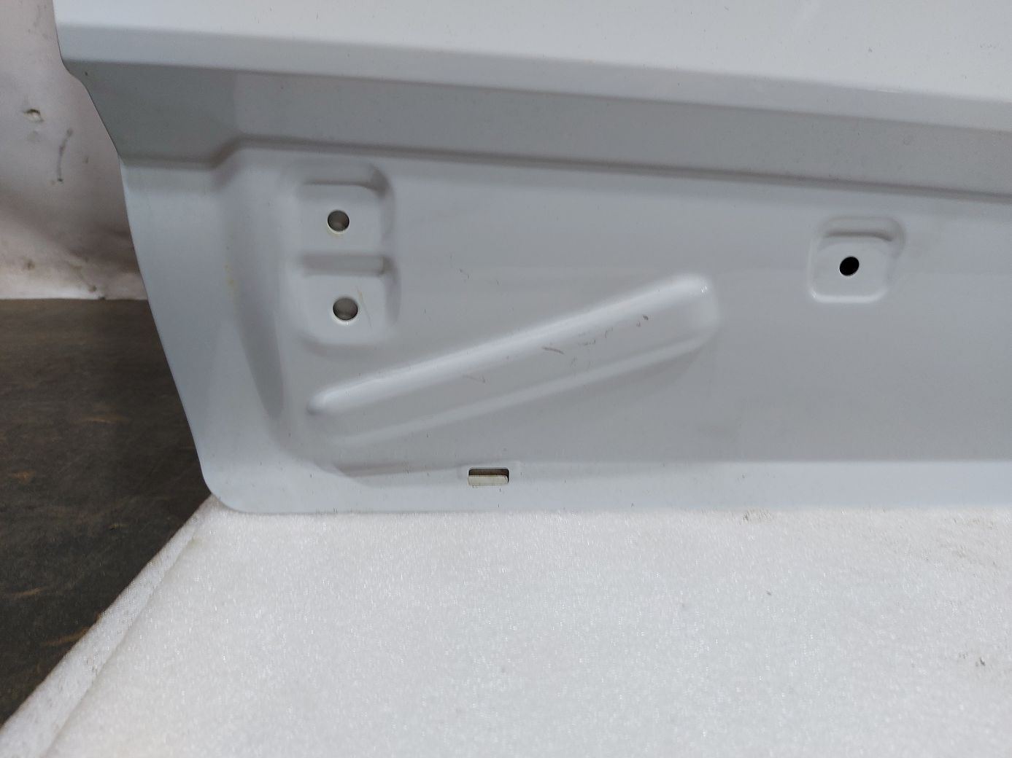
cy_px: 379
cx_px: 506
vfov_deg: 56.8
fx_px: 702
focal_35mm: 24
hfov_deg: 71.6
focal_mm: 5.23
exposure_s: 1/50
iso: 80
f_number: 1.8
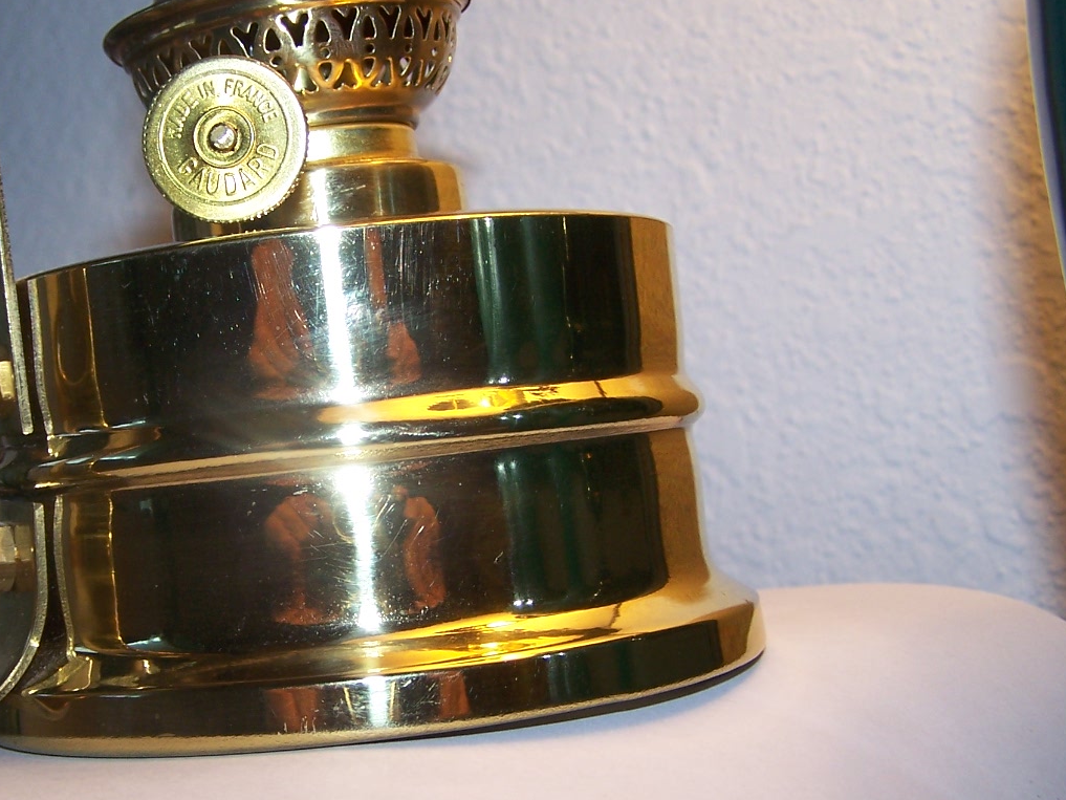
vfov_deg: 25.2
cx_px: 351
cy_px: 430
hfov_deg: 32.9
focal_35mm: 58
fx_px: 1786
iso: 80
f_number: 2.8
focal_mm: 6.3
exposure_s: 1/60
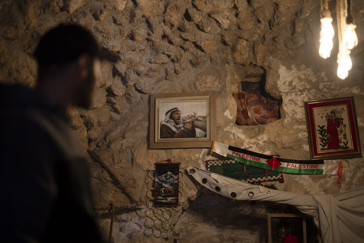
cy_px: 122
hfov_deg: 39.6
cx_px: 182
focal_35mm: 50
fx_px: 506
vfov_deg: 27.0
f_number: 1.4
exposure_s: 1/25
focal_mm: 50
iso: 100
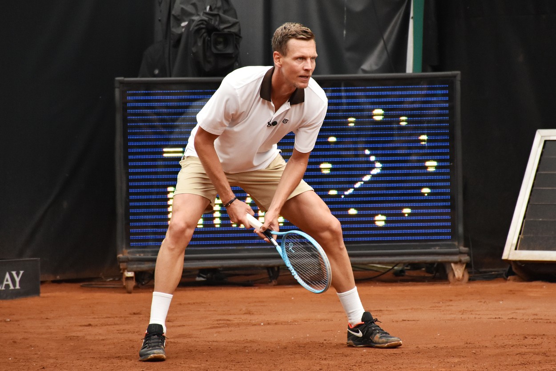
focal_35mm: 210
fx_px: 3243
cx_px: 278
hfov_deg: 9.8
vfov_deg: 6.5
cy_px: 186
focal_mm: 140
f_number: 5.6
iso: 1600
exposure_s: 1/500
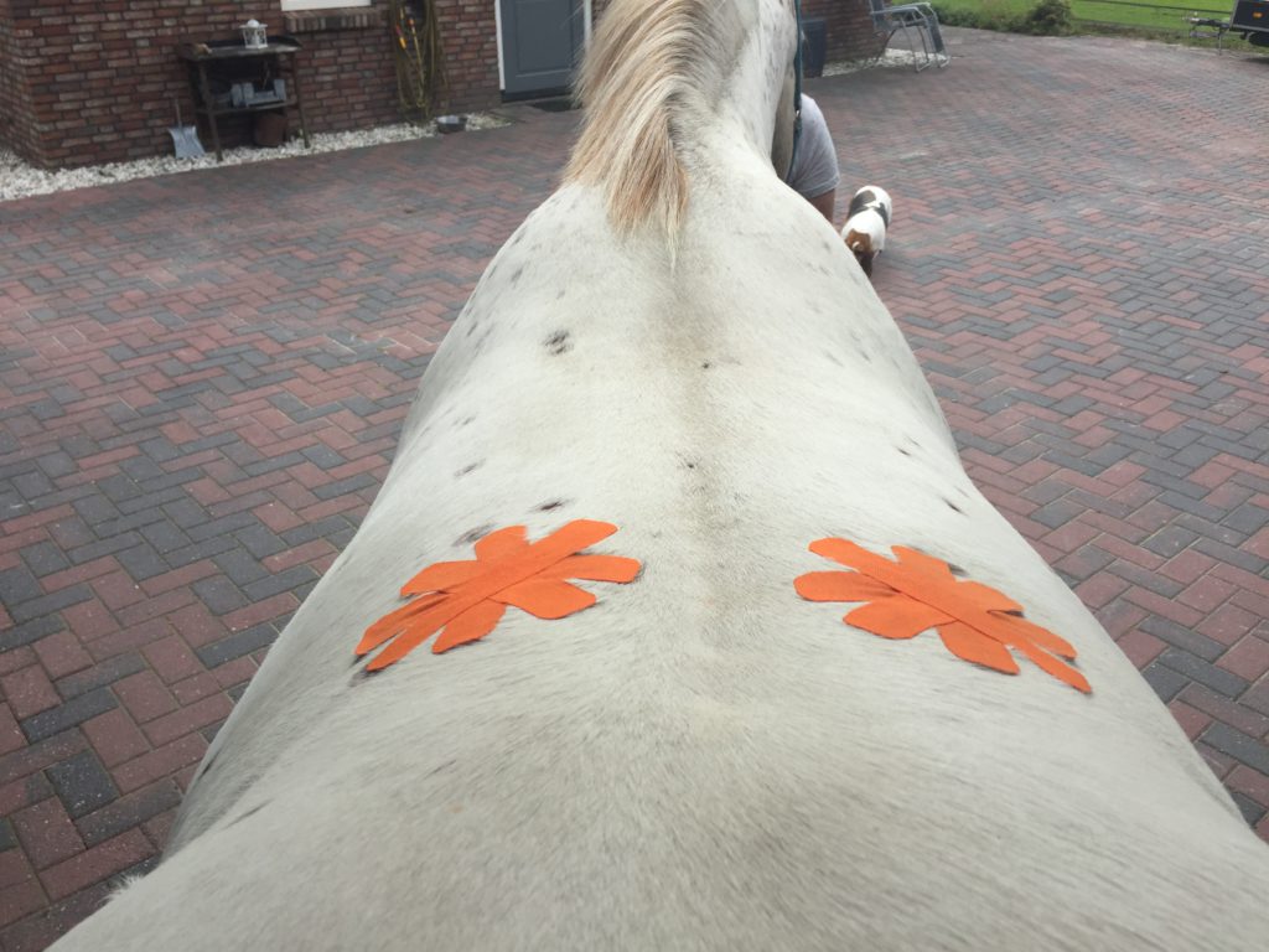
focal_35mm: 29
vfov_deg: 48.2
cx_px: 634
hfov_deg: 61.7
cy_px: 476
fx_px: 1063
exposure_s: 1/1582
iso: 32
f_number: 2.2
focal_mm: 4.15
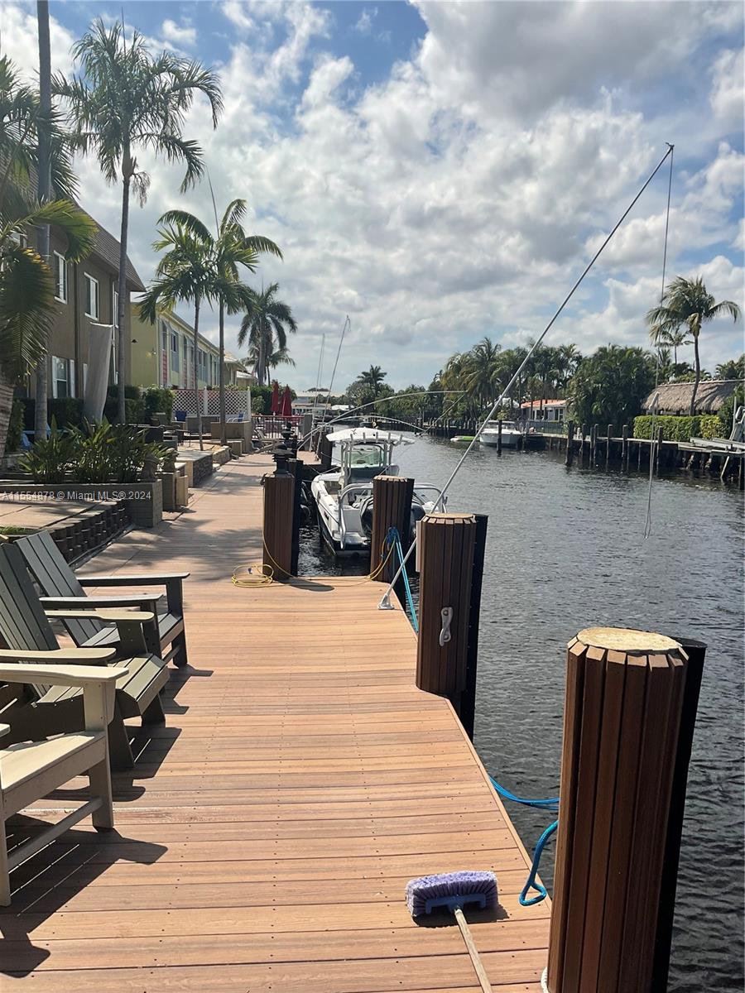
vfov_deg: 61.7
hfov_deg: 48.2
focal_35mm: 29
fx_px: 832
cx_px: 372
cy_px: 496
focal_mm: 3
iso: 20
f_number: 1.8
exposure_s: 1/4065
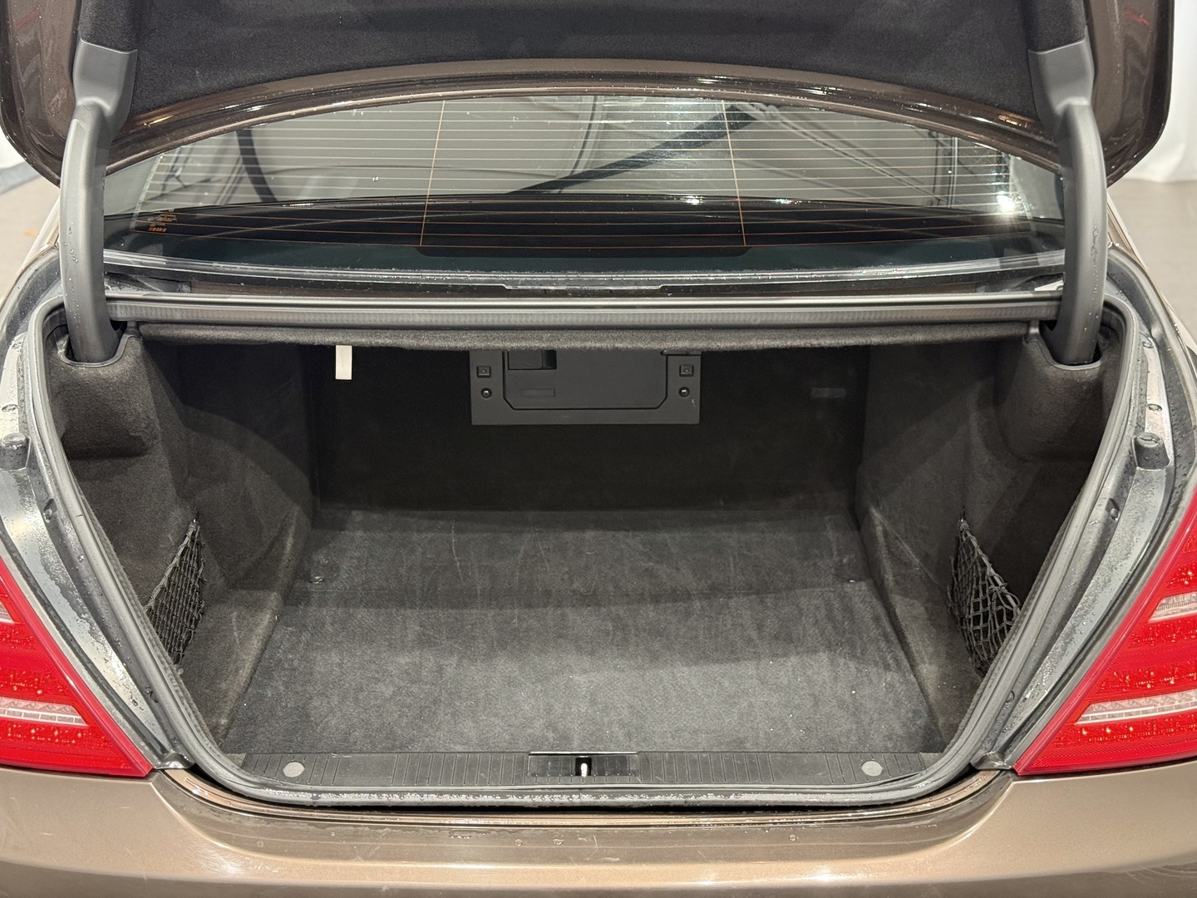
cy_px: 449
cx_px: 598
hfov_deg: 39.7
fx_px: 1660
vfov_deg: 30.3
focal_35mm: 48
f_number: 1.78
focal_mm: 6.76
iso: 320
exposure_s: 1/33
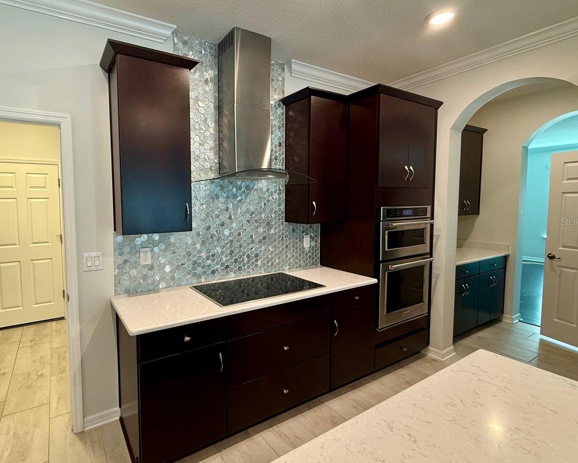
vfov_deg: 73.8
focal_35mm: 18
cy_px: 221
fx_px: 308
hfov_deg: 85.1
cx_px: 225
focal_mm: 2.22
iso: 250
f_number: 2.2
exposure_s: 1/60
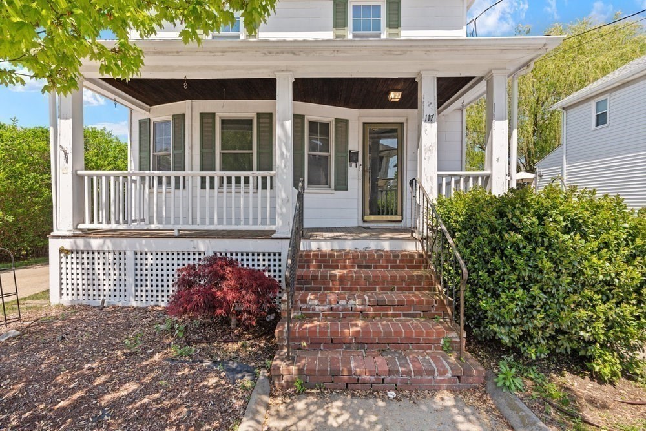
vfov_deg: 73.8
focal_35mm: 16
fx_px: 287
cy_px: 216
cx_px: 323
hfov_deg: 96.7
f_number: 9
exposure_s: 1/250
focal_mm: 16
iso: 320
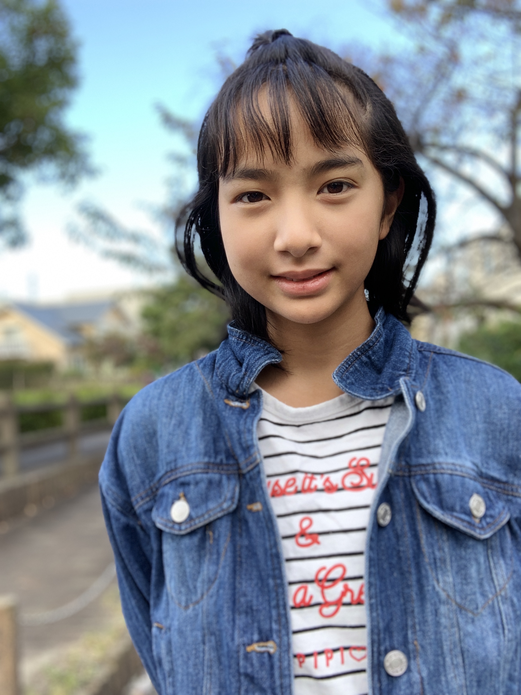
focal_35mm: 32
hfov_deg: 44.2
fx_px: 642
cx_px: 260
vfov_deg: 56.8
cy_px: 348
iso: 50
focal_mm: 2.87
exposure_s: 1/121
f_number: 2.2
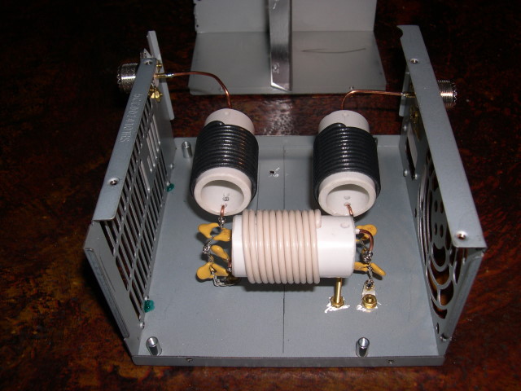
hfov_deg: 49.0
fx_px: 572
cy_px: 196
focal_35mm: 38
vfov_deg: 37.7
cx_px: 260
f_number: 7.6
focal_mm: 8
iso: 100
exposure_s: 1/60
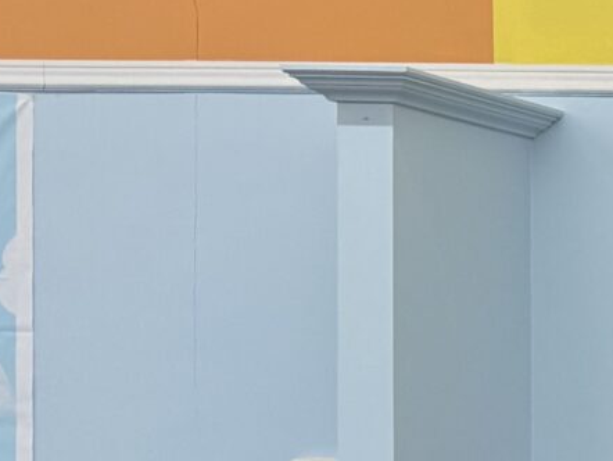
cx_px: 1754
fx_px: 2463
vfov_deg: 10.5
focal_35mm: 139
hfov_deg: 10.6
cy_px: 550
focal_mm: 6.76
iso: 125
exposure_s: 1/120
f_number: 1.78
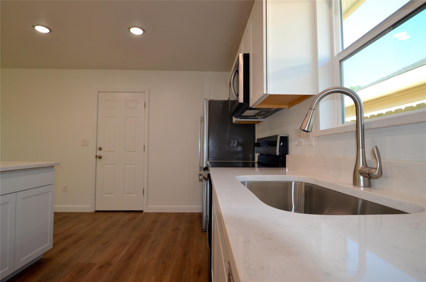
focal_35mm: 18
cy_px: 141
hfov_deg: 90.1
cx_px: 213
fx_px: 213
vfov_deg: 67.1
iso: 280
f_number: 3.8
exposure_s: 1/125
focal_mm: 12
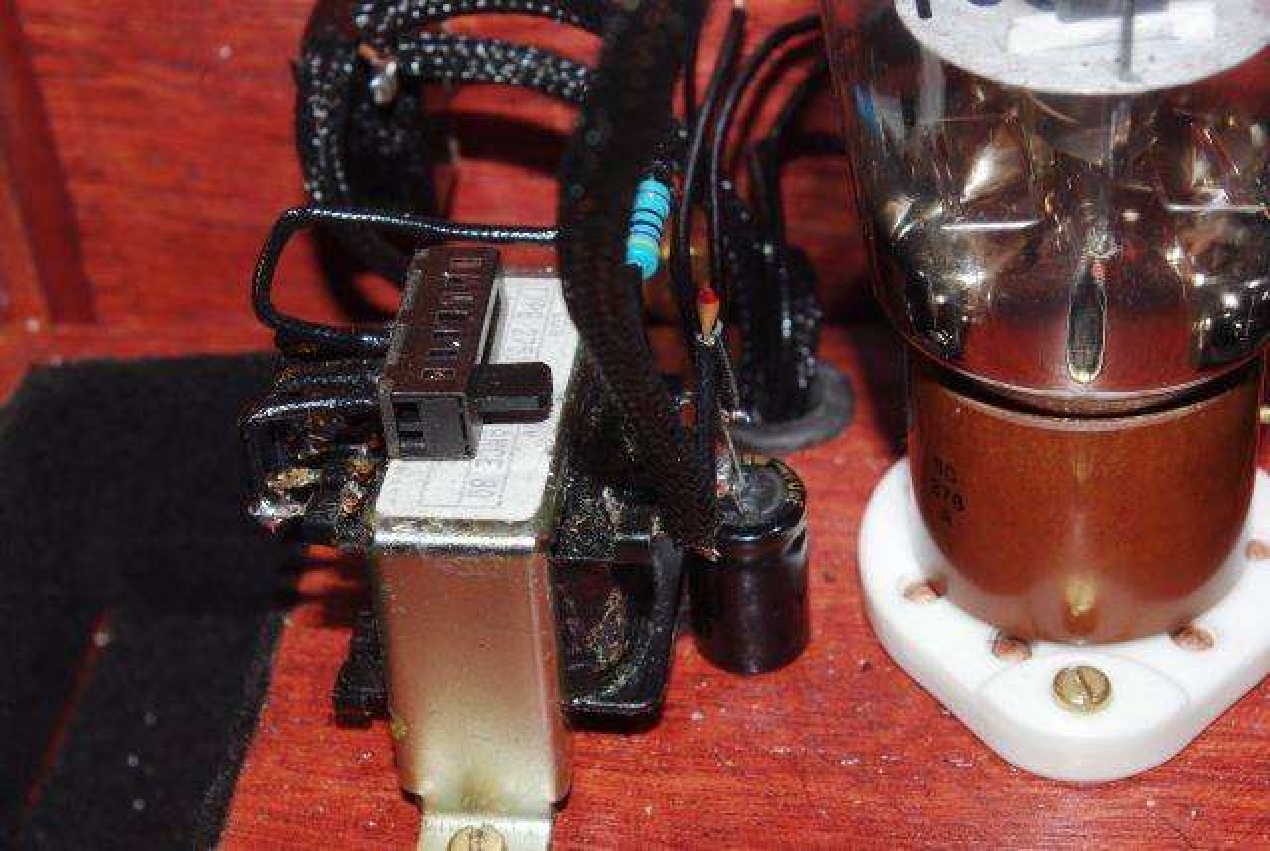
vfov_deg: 21.3
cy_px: 426
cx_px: 635
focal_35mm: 64
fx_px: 2261
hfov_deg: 31.4
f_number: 11
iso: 200
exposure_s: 1/60
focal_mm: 43
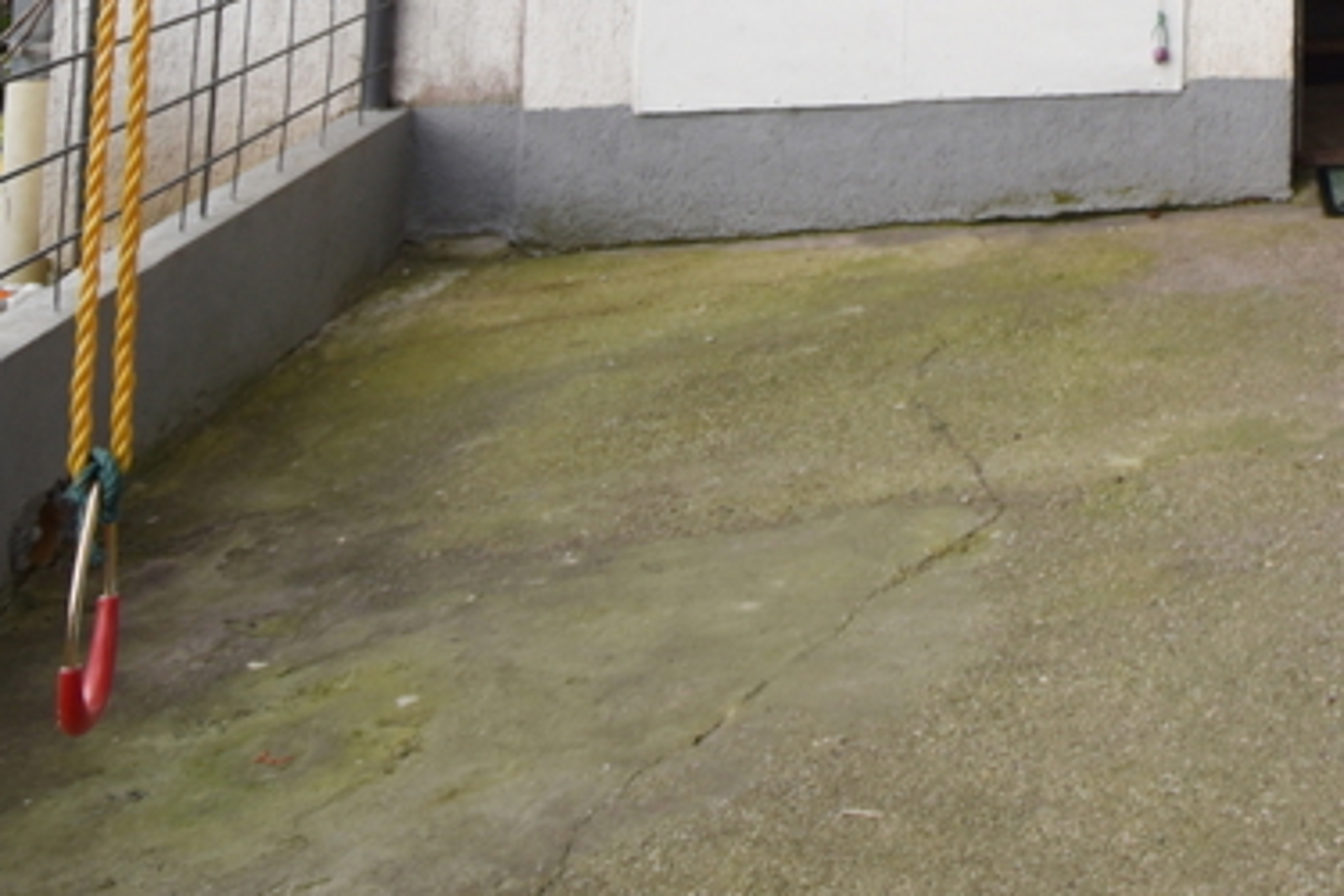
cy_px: -444
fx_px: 1792
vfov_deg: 22.9
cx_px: 1523
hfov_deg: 34.7
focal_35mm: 48
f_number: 4.5
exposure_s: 1/250
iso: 100
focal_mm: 10
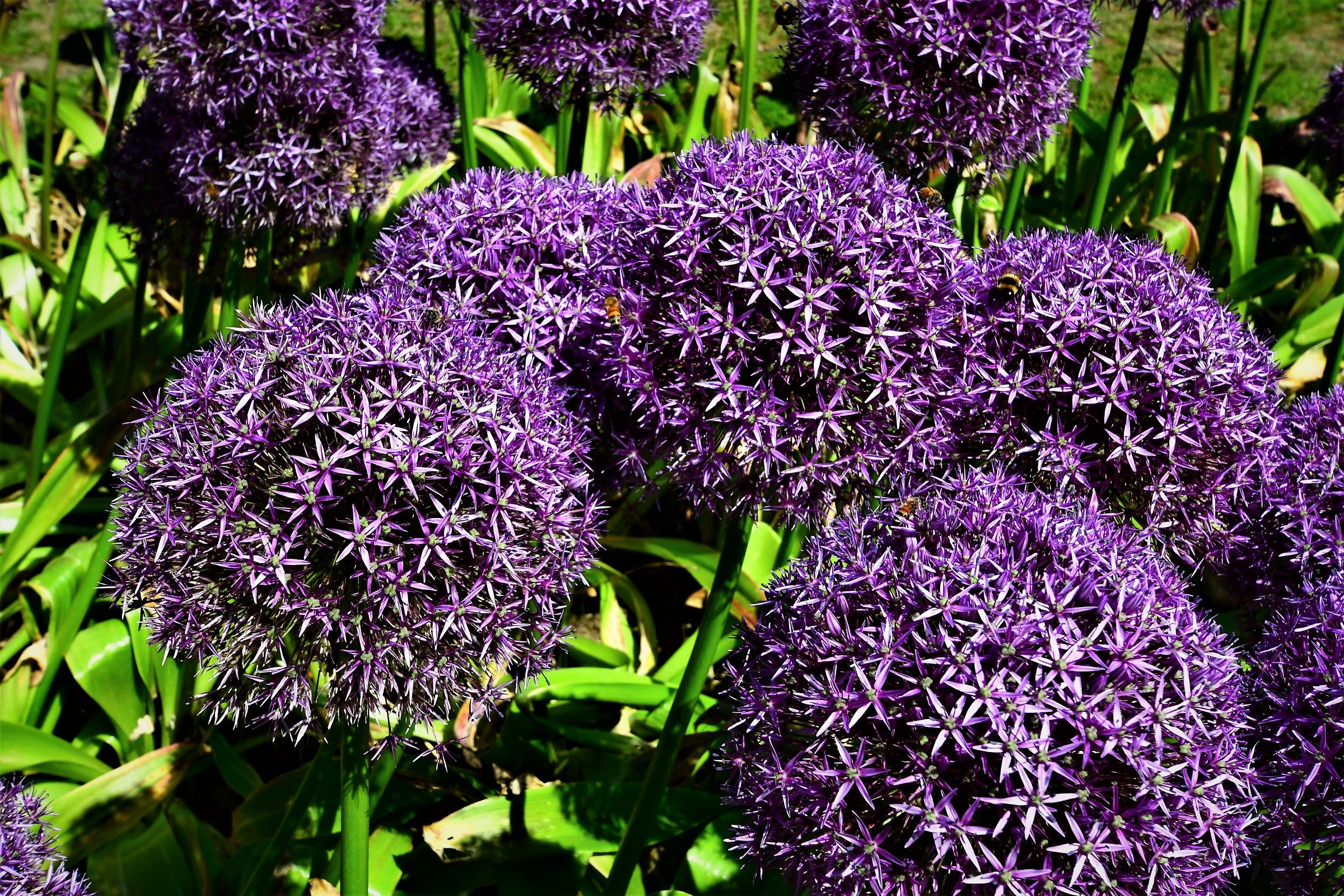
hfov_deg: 53.1
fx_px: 1344
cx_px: 672
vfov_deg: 36.9
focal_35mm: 36
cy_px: 448
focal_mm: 24
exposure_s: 1/400
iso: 640
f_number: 10
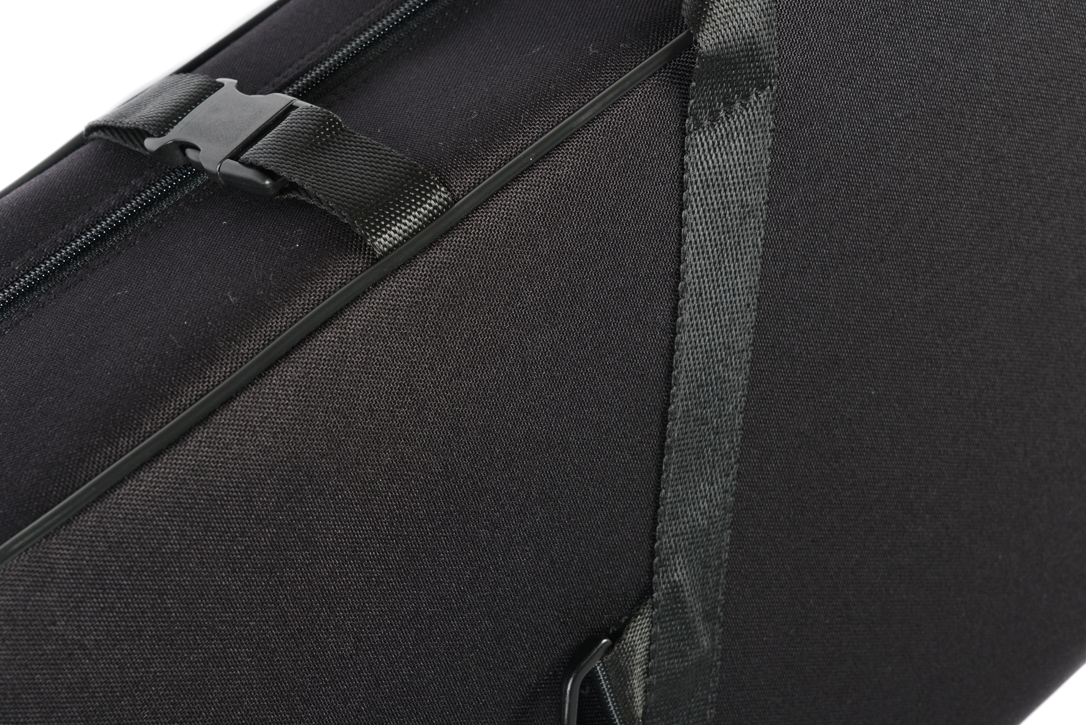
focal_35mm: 89
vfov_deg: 15.4
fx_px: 2686
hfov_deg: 22.8
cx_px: 438
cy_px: 343
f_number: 8
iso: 400
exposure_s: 1/200
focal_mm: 58
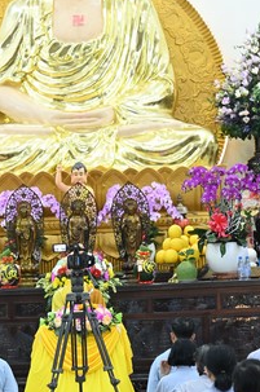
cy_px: 225
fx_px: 1750
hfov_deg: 8.5
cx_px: 70
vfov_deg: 12.8
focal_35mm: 161
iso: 6400
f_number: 4
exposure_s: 1/160
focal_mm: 75
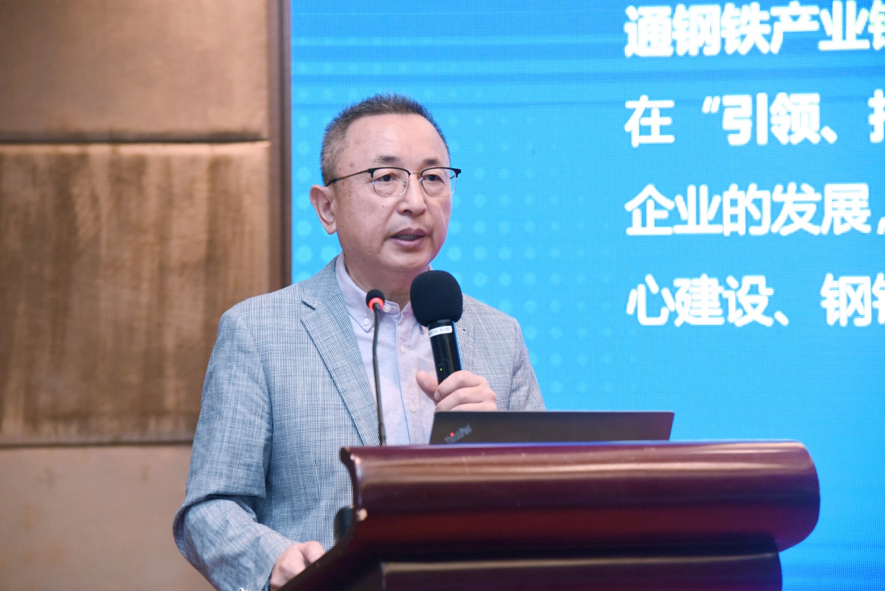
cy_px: 296
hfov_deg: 17.1
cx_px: 442
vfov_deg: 11.4
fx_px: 2951
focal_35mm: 120
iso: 3200
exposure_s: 1/200
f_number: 4.5
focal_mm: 120
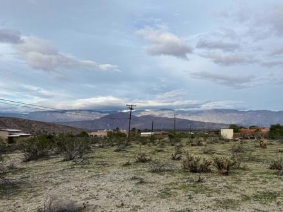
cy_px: 104
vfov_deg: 40.7
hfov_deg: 51.5
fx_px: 286
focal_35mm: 35
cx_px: 191
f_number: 1.78
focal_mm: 6.76
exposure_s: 1/2907
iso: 80
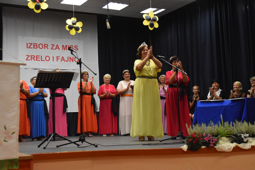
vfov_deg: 23.8
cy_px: 85
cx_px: 128
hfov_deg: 35.1
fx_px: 404
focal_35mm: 57
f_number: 5
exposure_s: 1/200
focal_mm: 38
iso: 3200
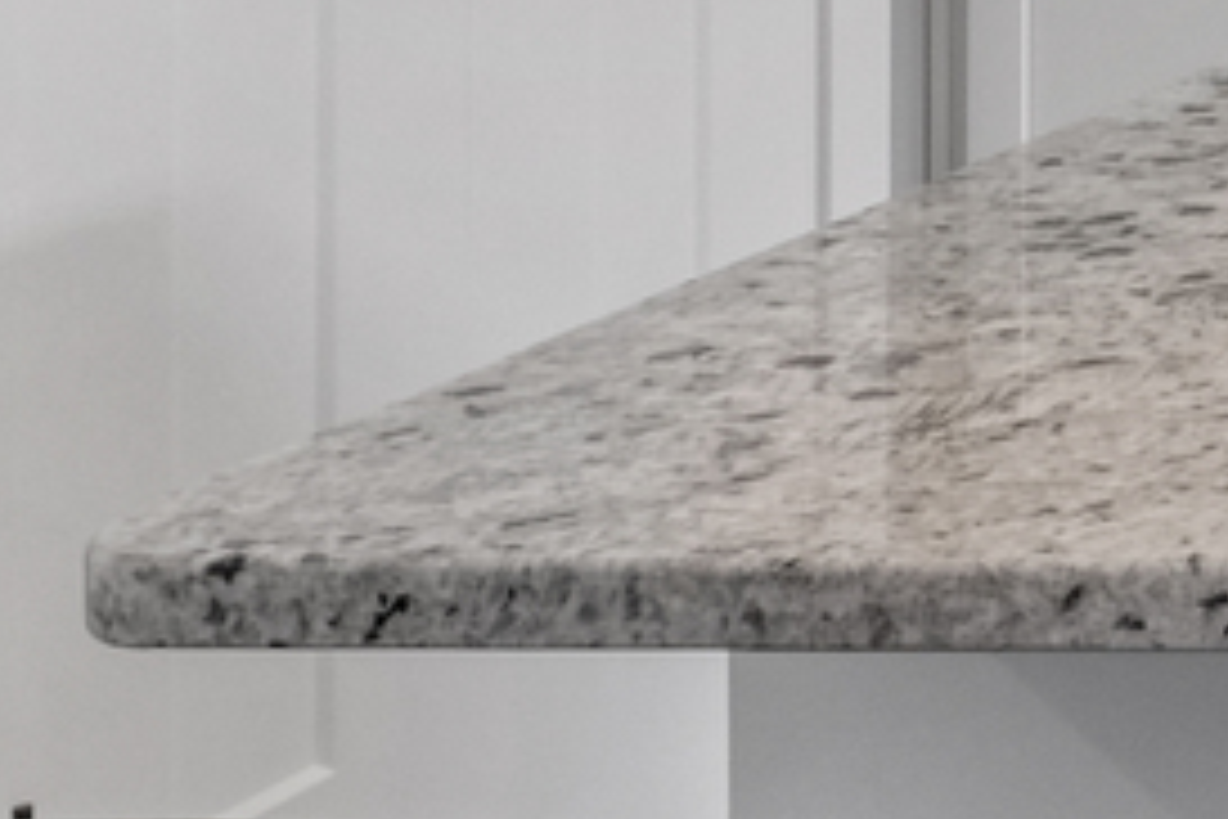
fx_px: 3036
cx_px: 2694
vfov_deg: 13.7
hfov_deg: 15.8
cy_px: -657
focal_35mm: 89
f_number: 13
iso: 800
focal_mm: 10
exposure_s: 1/2
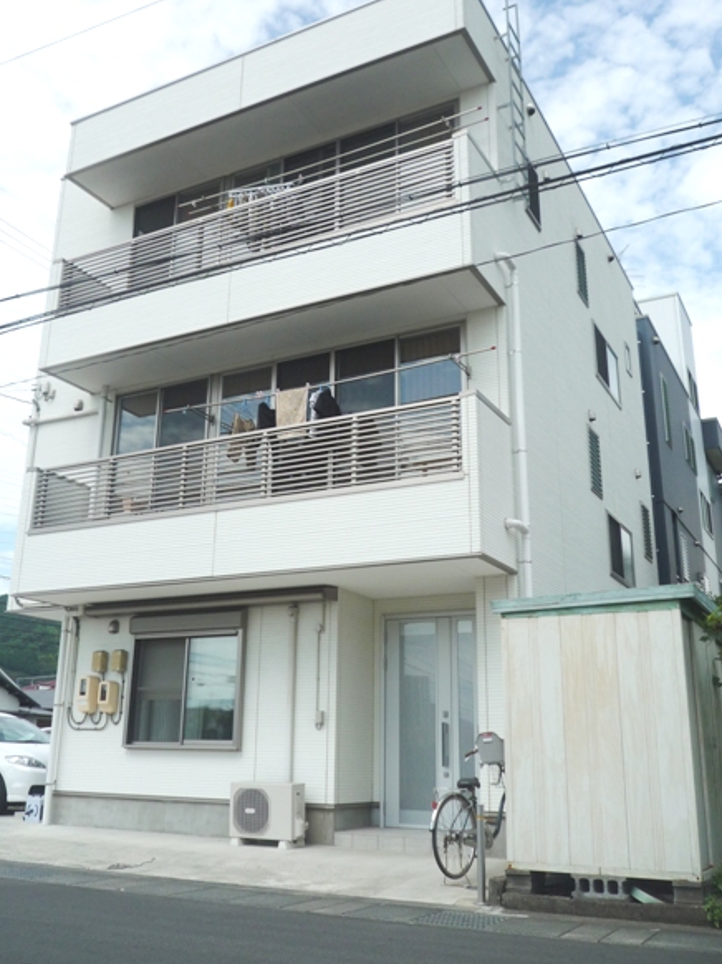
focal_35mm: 33
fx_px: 918
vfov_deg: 55.3
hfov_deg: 42.9
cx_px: 336
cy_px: 439
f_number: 4.5
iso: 100
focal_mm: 5.3
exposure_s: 1/800
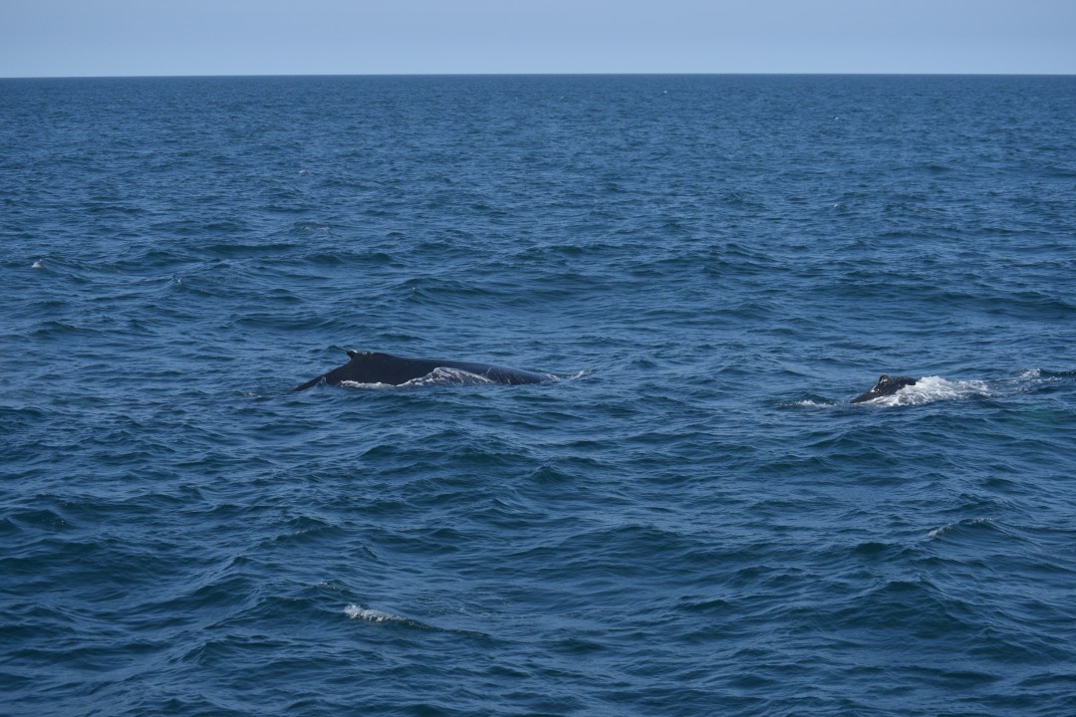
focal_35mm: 82
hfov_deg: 24.6
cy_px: 358
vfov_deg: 16.6
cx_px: 538
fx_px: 2466
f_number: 5.6
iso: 200
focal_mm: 55
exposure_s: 1/1600
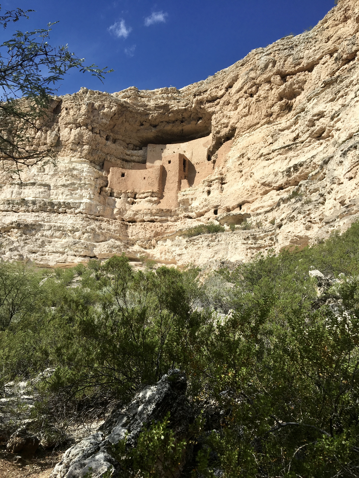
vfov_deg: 61.7
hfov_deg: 48.2
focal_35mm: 29
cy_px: 239
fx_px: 401
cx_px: 180
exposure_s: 1/2137
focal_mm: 4.15
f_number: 2.2
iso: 25
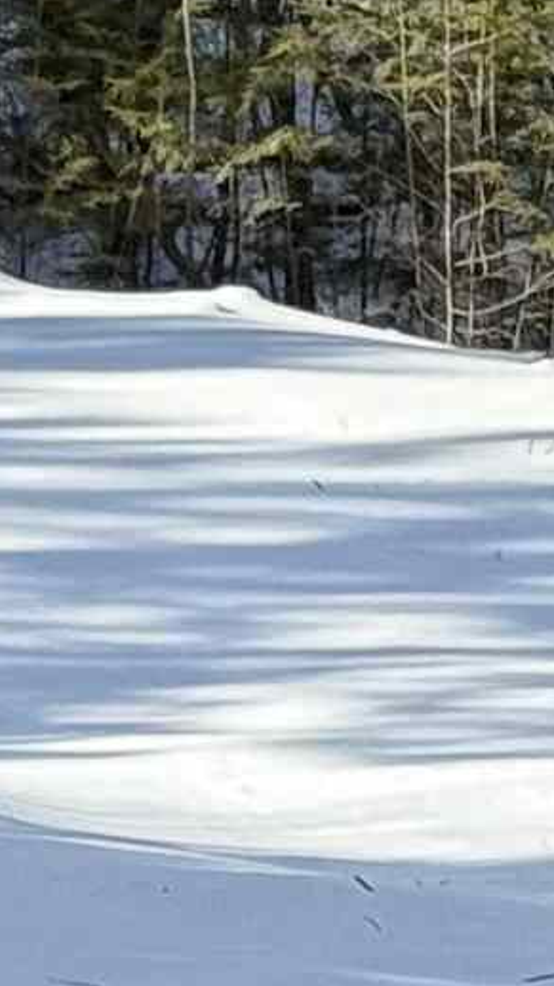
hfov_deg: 3.8
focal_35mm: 310
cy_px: -200
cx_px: -840
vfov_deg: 6.9
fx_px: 8104
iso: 64
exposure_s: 1/1883
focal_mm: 6.76
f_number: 1.78
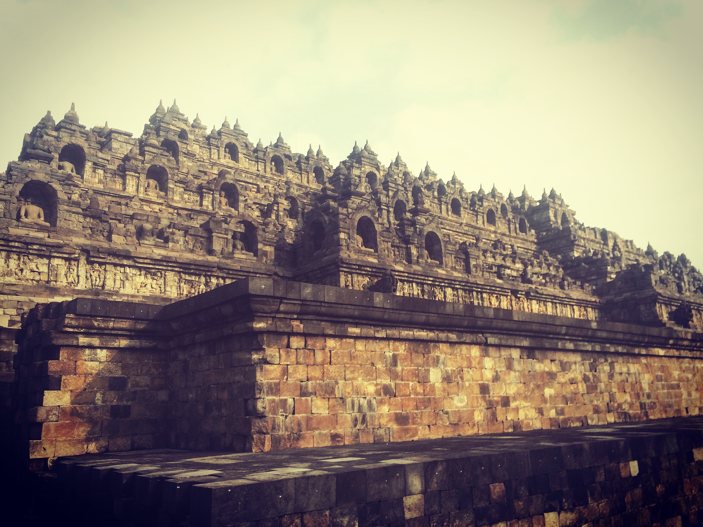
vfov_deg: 48.2
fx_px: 589
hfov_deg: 61.7
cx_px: 352
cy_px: 264
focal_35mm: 29
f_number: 2.2
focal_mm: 4.15
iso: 32
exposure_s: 1/684
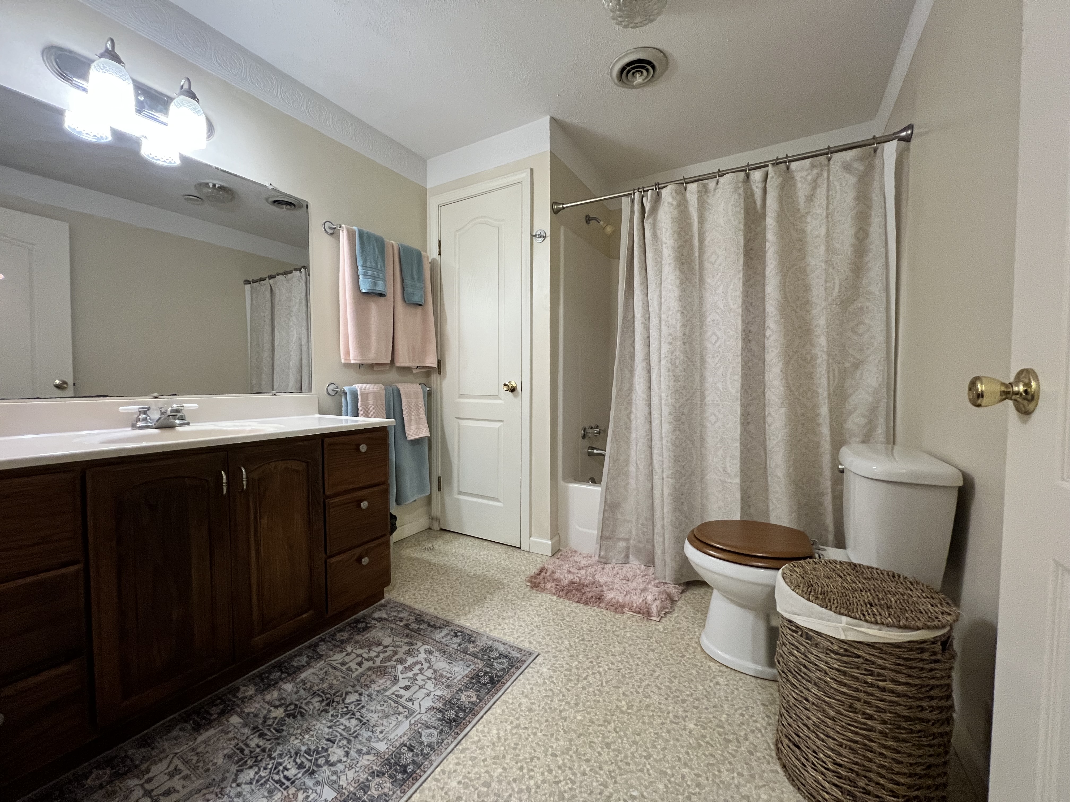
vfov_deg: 89.9
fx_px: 402
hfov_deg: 106.2
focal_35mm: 13
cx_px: 535
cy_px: 401
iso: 250
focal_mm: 1.57
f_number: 1.8
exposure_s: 1/60
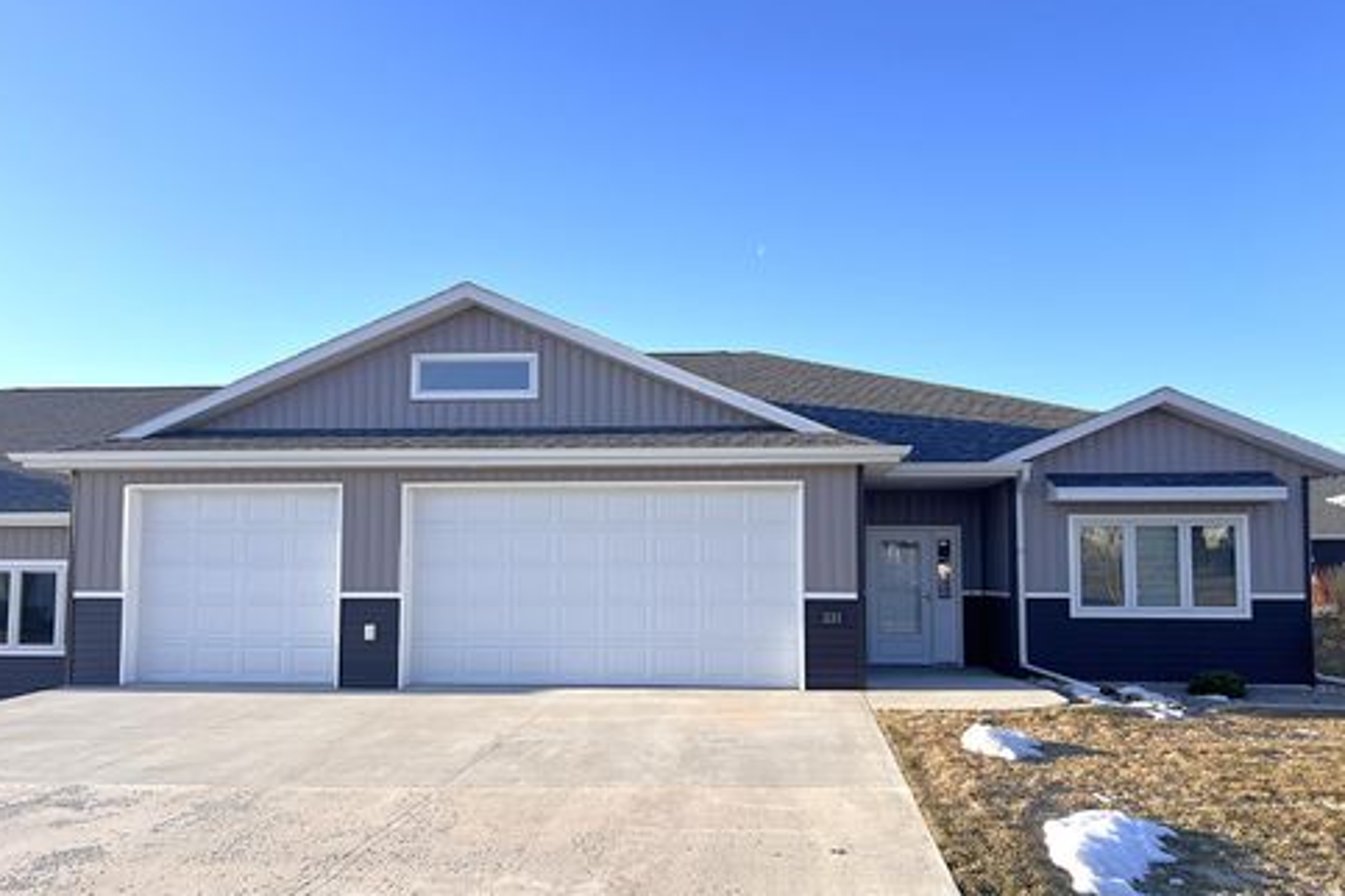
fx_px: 1046
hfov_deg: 65.5
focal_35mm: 28
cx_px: 682
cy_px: 505
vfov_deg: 46.3
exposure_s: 1/2208
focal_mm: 5.7
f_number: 1.5
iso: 50
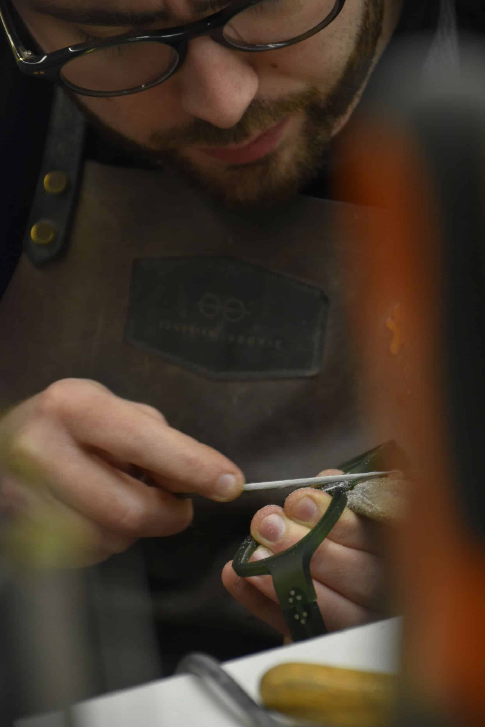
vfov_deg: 11.8
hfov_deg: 7.9
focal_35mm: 174
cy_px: 364
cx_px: 242
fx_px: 3515
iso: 1100
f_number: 5.6
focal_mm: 116
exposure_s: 1/125
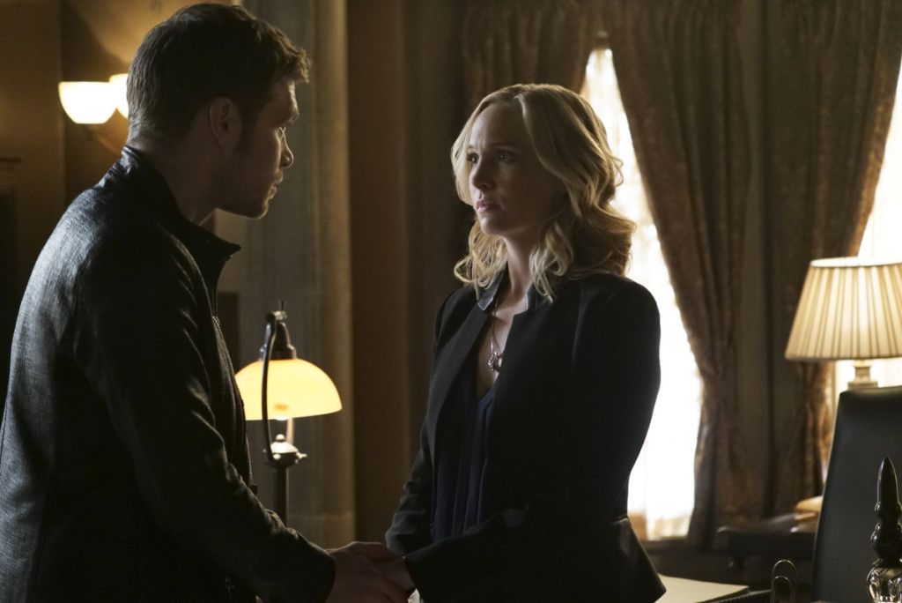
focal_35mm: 76
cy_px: 302
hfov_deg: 26.6
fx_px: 1905
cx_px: 451
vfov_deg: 18.0
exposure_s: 1/80
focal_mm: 76
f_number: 4
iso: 8000
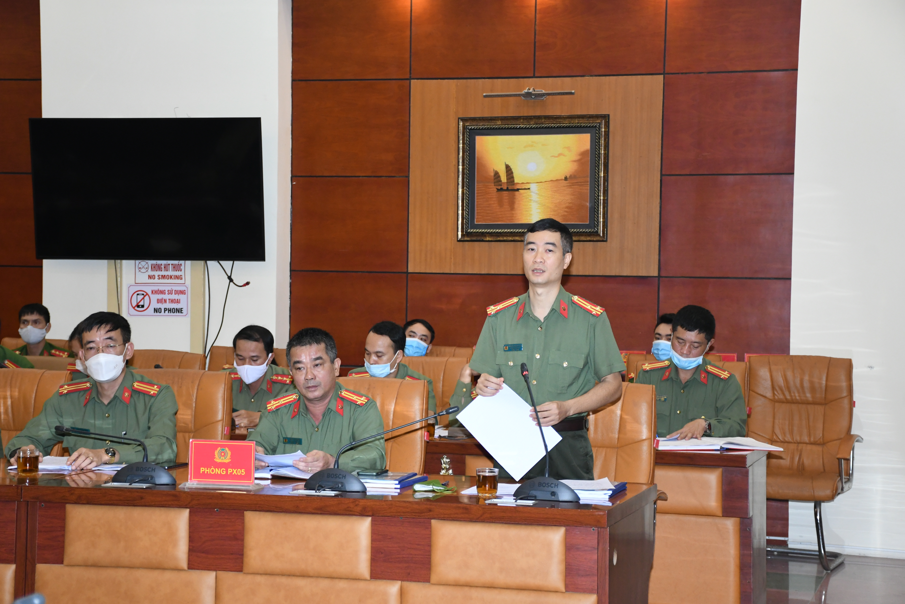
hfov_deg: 28.1
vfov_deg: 18.9
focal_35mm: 72
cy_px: 302
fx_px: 1810
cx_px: 452
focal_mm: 48
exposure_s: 1/200
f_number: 4.5
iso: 1600
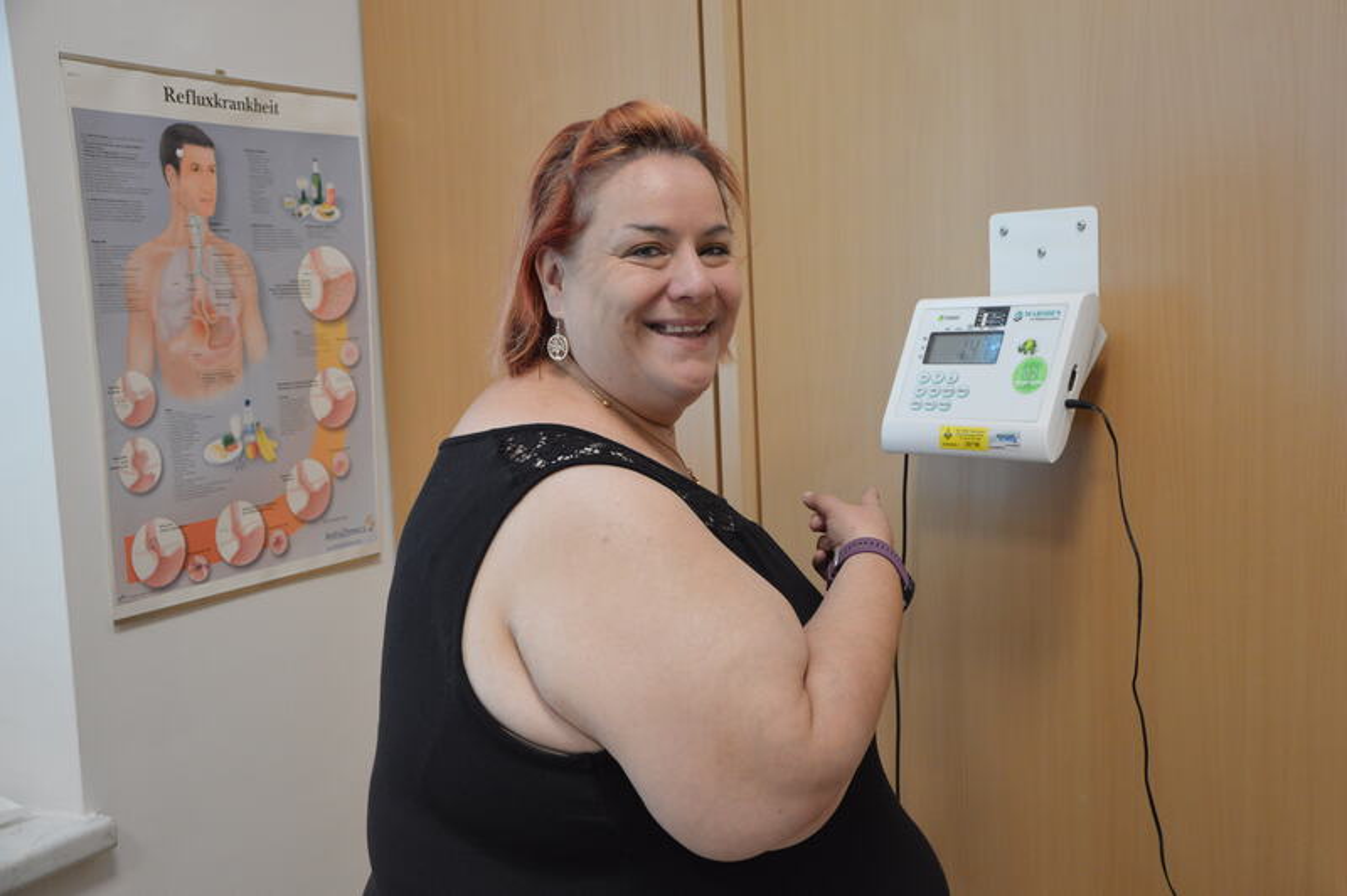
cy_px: 448
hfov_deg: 49.6
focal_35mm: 39
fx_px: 1458
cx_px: 674
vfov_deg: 34.2
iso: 900
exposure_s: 1/40
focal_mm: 26
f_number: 4
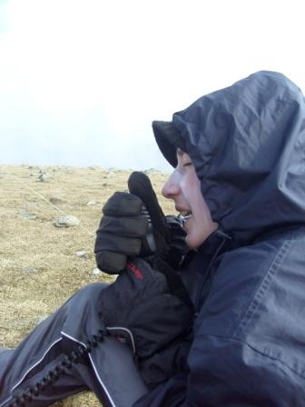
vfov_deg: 52.6
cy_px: 204
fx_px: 411
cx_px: 152
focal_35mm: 35
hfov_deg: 40.7
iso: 80
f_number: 7.1
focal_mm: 5.8
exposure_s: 1/125
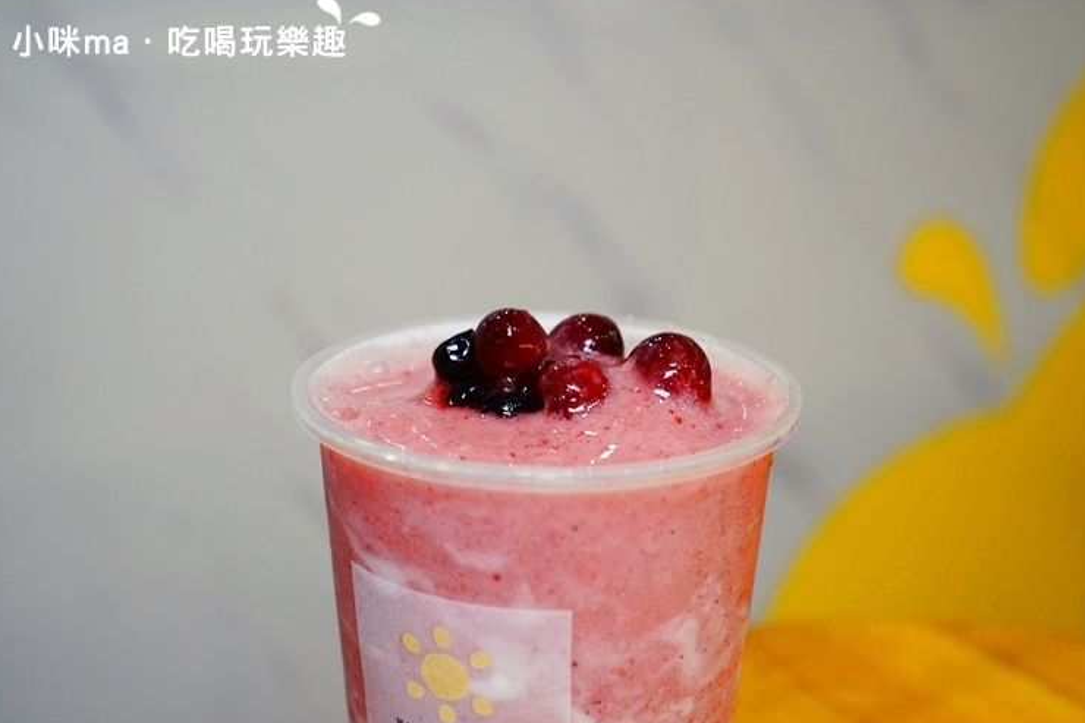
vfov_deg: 25.5
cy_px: 376
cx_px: 554
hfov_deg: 37.5
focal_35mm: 53
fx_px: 1597
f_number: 4.5
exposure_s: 1/60
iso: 320
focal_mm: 49
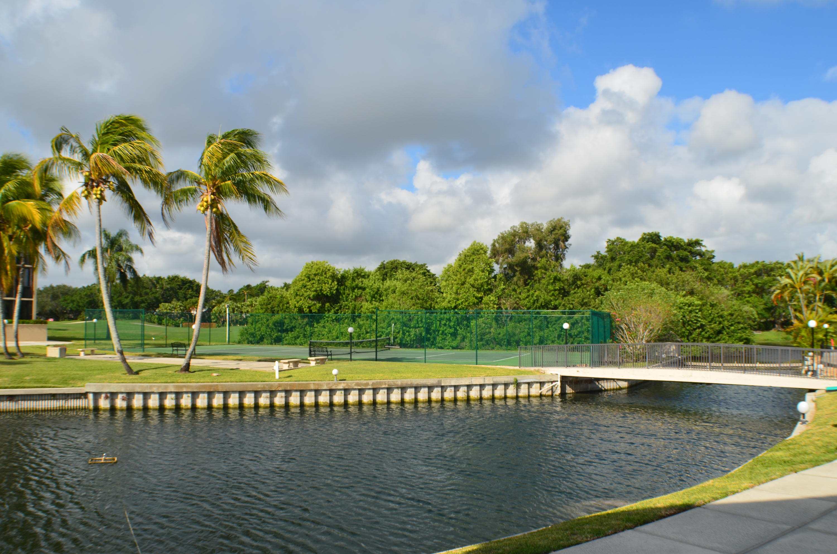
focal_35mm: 36
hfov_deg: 53.2
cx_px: 418
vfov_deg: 36.7
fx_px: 835
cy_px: 277
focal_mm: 24
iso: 140
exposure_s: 1/125
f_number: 11
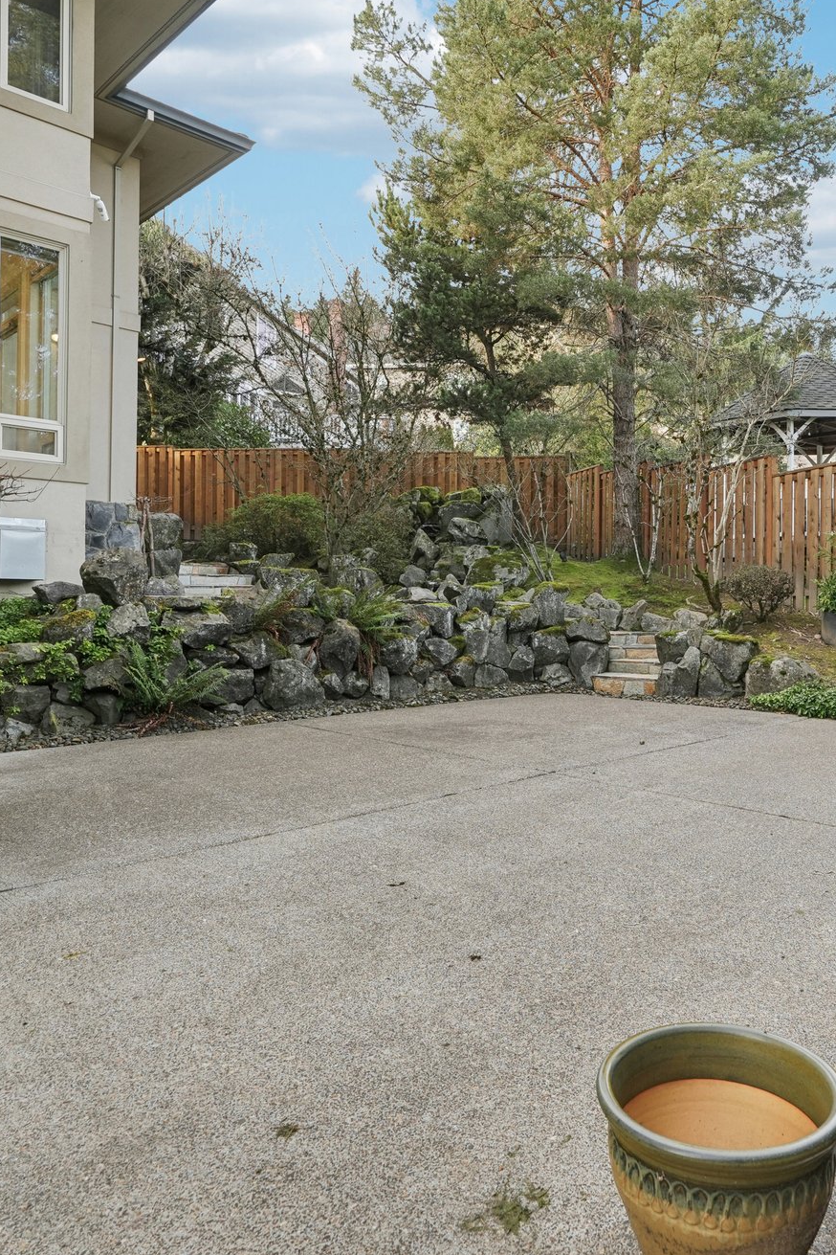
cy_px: 609
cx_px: 561
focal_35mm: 25
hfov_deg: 50.3
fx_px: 871
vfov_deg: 71.5
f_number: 8
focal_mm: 16
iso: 400
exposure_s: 1/30
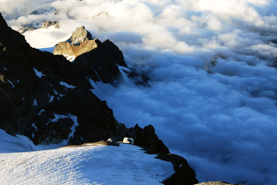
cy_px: 92
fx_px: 462
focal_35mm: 60
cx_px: 138
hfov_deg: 33.4
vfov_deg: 22.7
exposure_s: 1/750
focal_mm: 40
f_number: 5.6
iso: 400
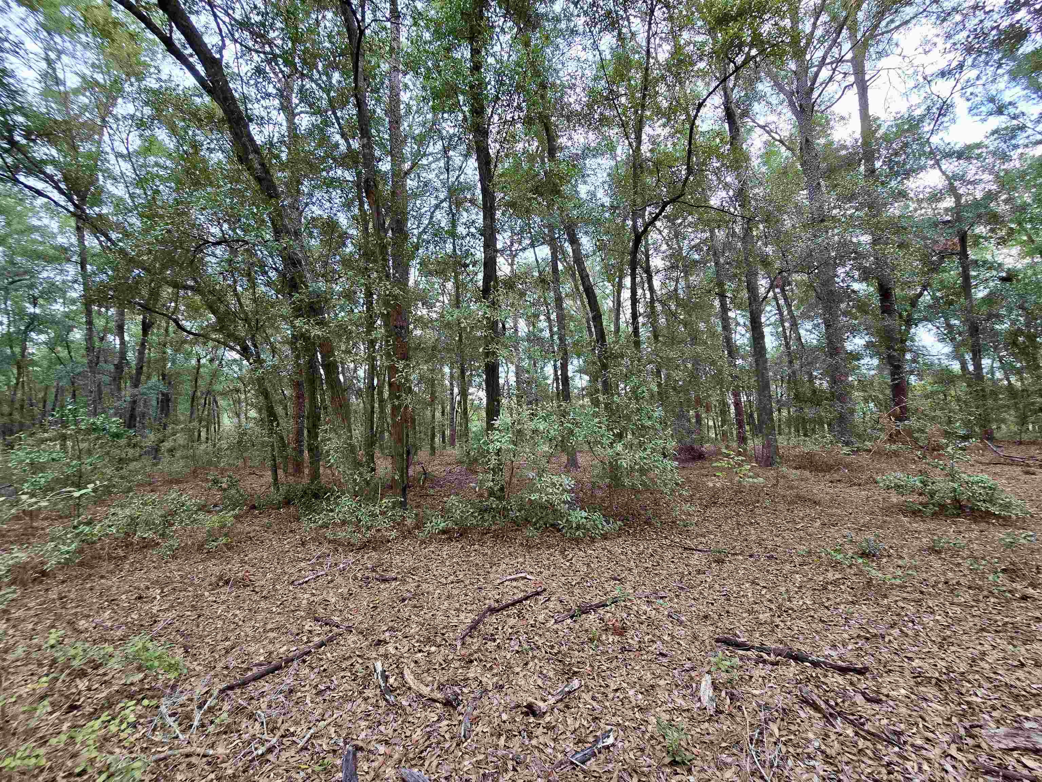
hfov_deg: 106.2
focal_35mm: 13
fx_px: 391
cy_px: 391
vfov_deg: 89.9
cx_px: 521
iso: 125
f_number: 2.2
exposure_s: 1/100
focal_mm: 2.2
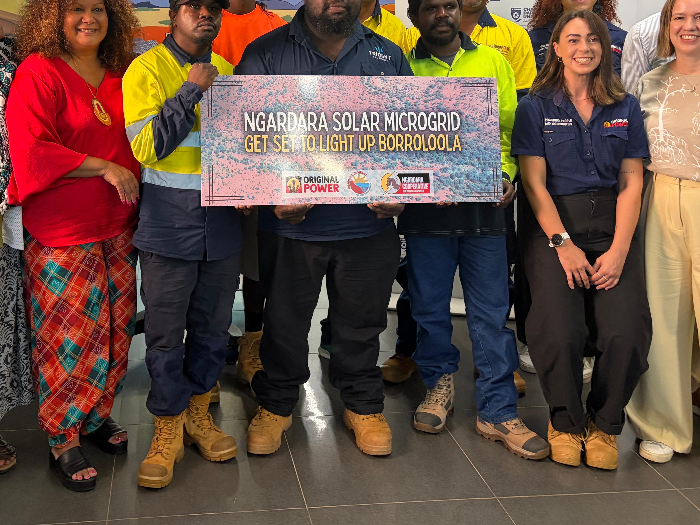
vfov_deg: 35.3
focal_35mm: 40
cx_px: 263
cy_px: 138
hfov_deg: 46.4
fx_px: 809
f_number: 1.6
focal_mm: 5.96
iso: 250
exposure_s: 1/60
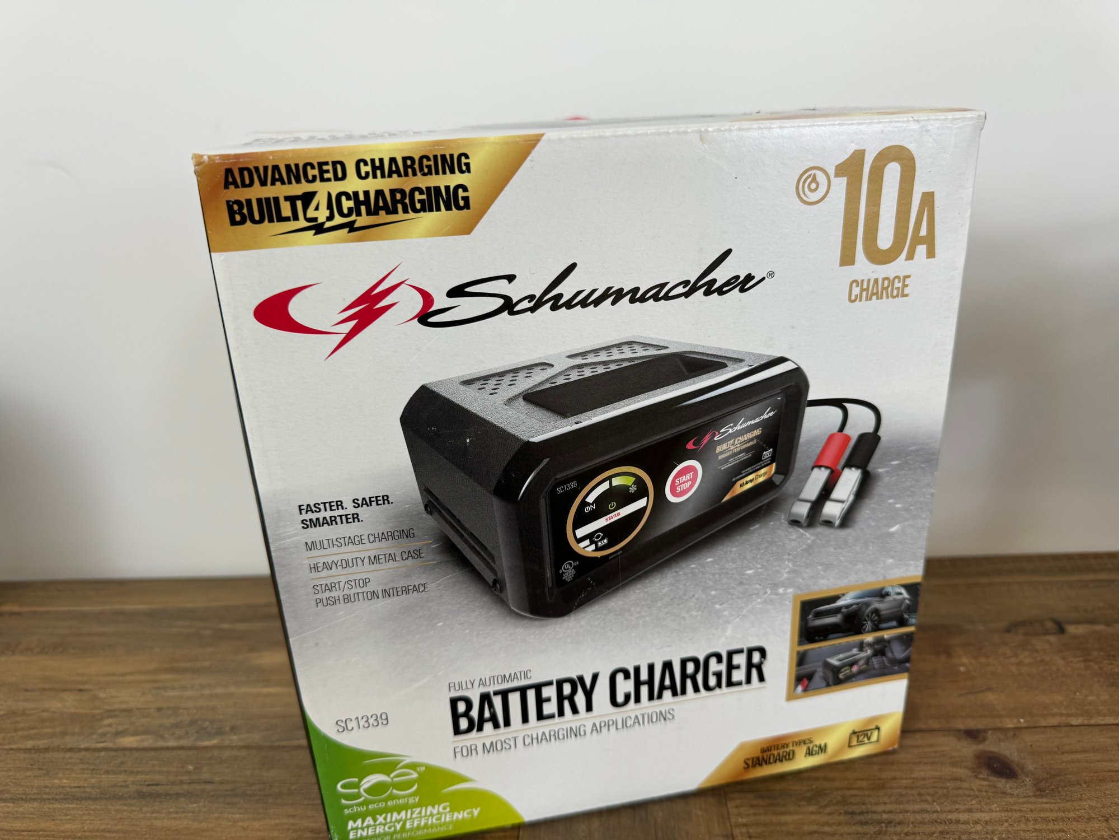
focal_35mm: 24
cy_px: 420
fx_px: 776
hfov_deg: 71.6
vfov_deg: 56.8
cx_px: 560
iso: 80
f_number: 1.78
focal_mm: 6.76
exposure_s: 1/120
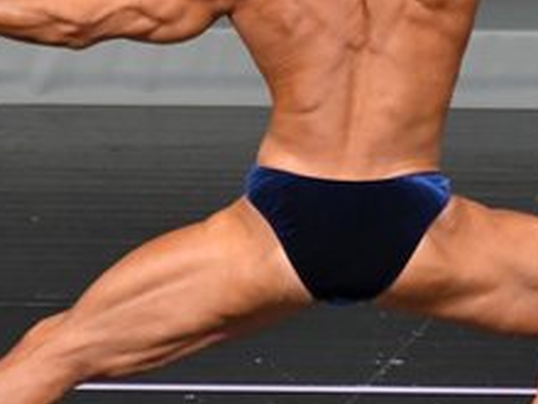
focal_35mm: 1526
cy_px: 118
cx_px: 346
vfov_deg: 1.0
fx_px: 23717
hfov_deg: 1.3
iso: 4000
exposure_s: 1/400
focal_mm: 300
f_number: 5.6
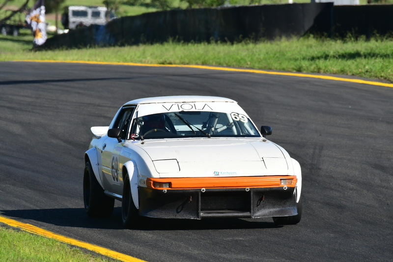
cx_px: 196
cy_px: 131
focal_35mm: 750
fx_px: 8185
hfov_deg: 2.8
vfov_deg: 1.8
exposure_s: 1/640
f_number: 11
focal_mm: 500
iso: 500
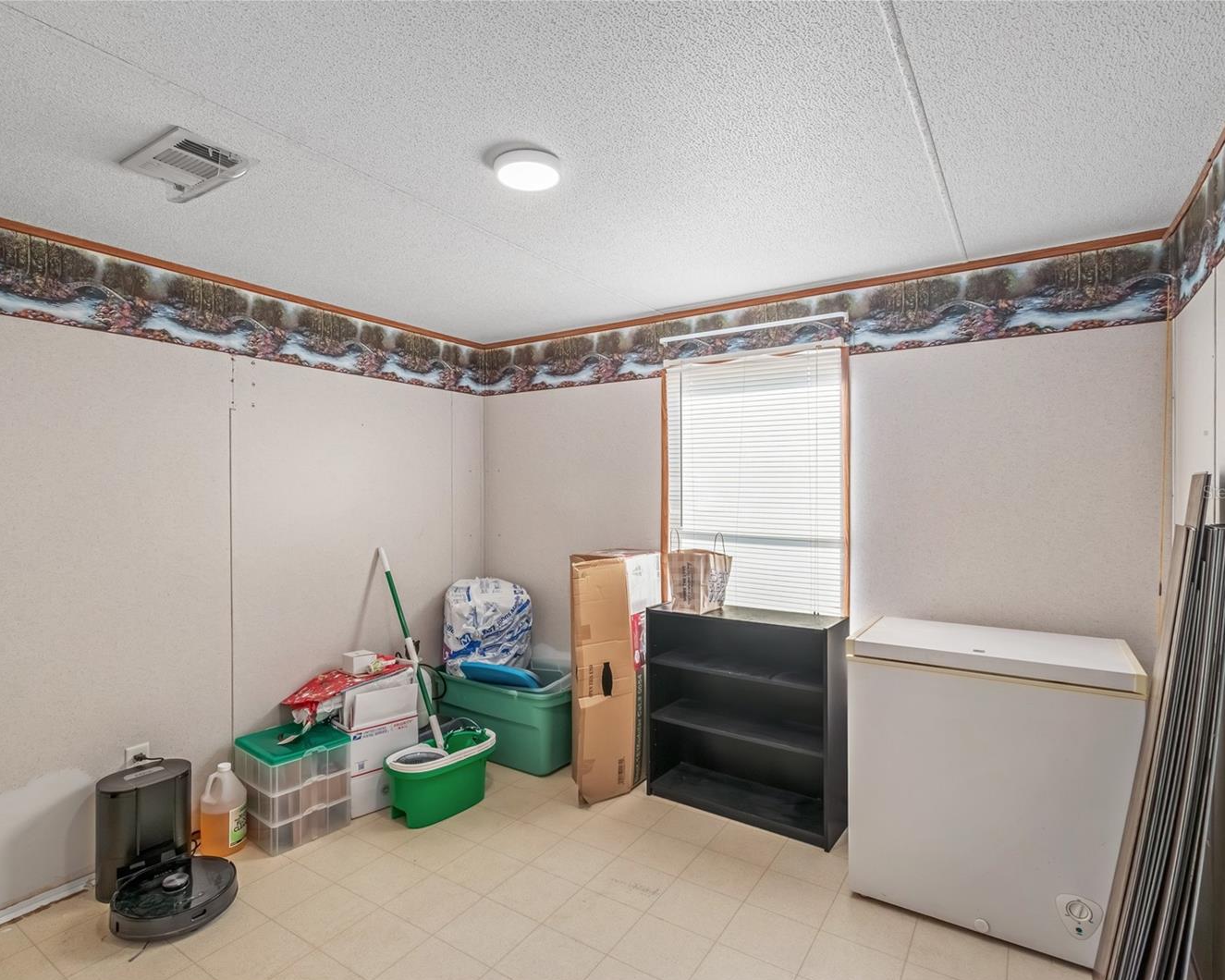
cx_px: 545
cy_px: 492
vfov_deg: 77.0
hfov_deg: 89.3
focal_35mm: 17
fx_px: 616
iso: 250
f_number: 9
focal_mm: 10
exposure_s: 1/10
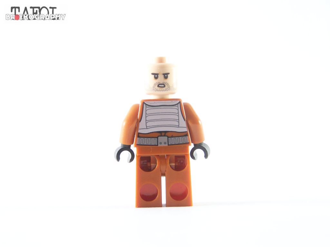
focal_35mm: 105
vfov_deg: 14.1
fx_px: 1001
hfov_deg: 18.7
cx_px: 165
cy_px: 124
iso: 200
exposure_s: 1/20
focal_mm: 17.5
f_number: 3.2
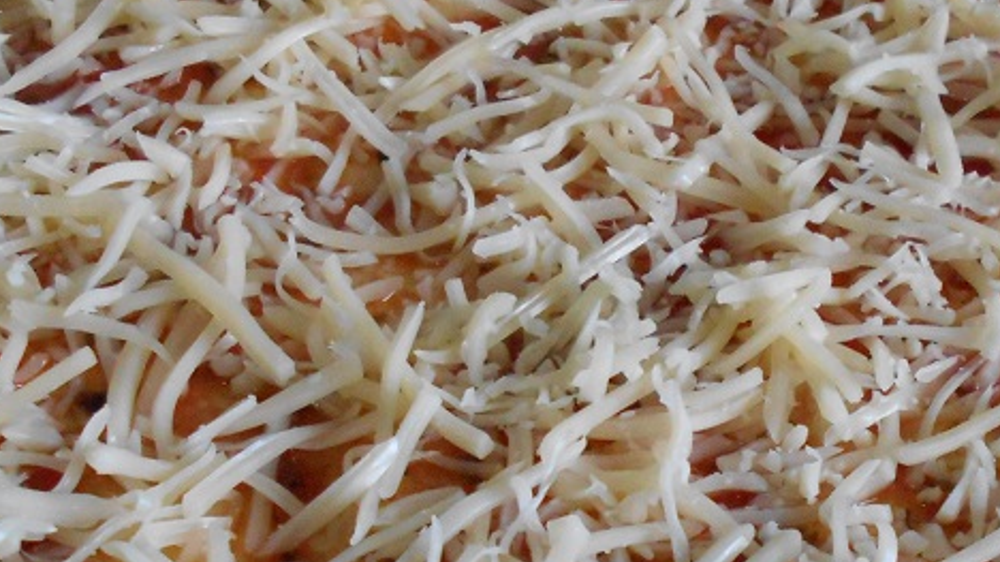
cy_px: 481
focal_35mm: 62
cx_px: 635
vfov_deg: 19.1
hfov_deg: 33.6
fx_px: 1644
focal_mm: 4.6
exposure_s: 1/200
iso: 800
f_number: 3.2
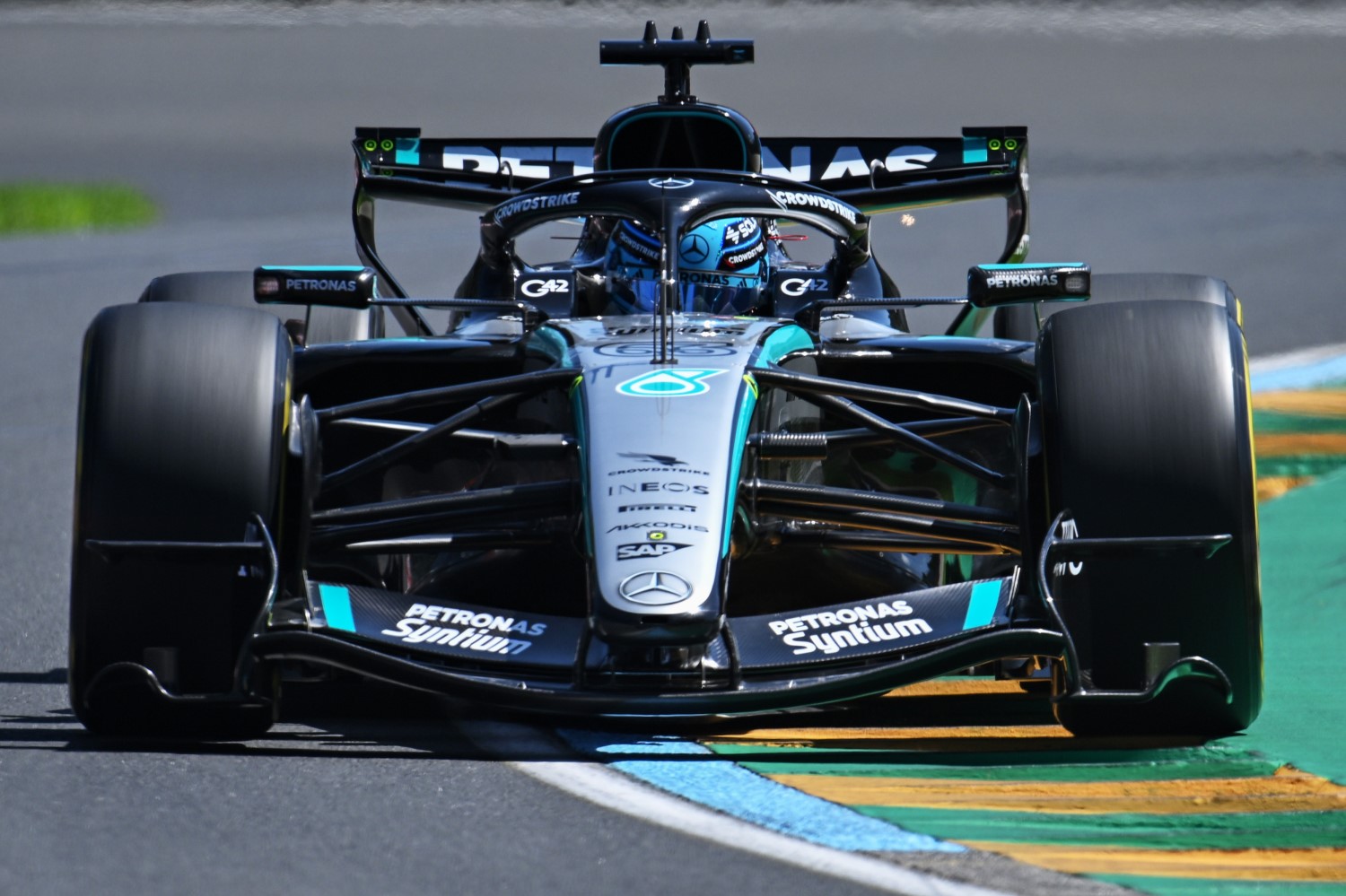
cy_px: 448
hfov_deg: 3.4
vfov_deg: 2.3
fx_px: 22425
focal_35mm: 600
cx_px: 673
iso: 125
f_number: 4.5
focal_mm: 400
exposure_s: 1/1250
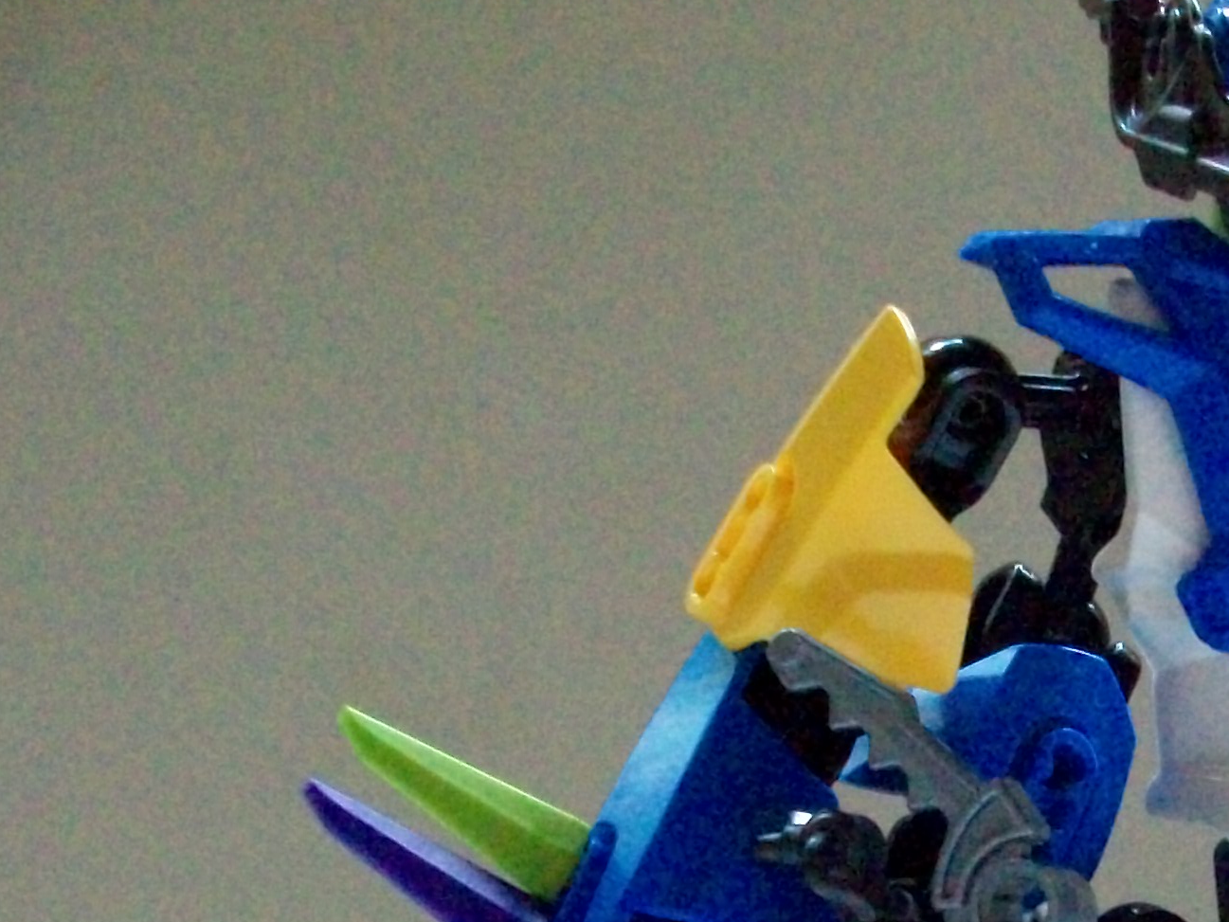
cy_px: 1222
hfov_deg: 20.9
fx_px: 3231
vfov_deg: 15.4
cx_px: 1217
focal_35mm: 91
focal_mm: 5.7
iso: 640
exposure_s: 1/50
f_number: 2.8
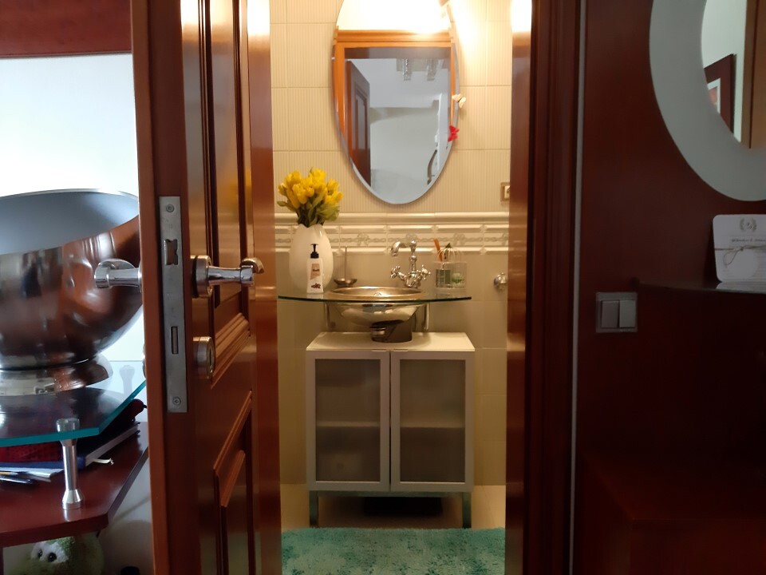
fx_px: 597
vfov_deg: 51.4
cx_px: 383
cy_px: 288
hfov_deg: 65.3
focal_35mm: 27
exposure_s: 1/25
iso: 500
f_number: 1.7
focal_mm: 3.93
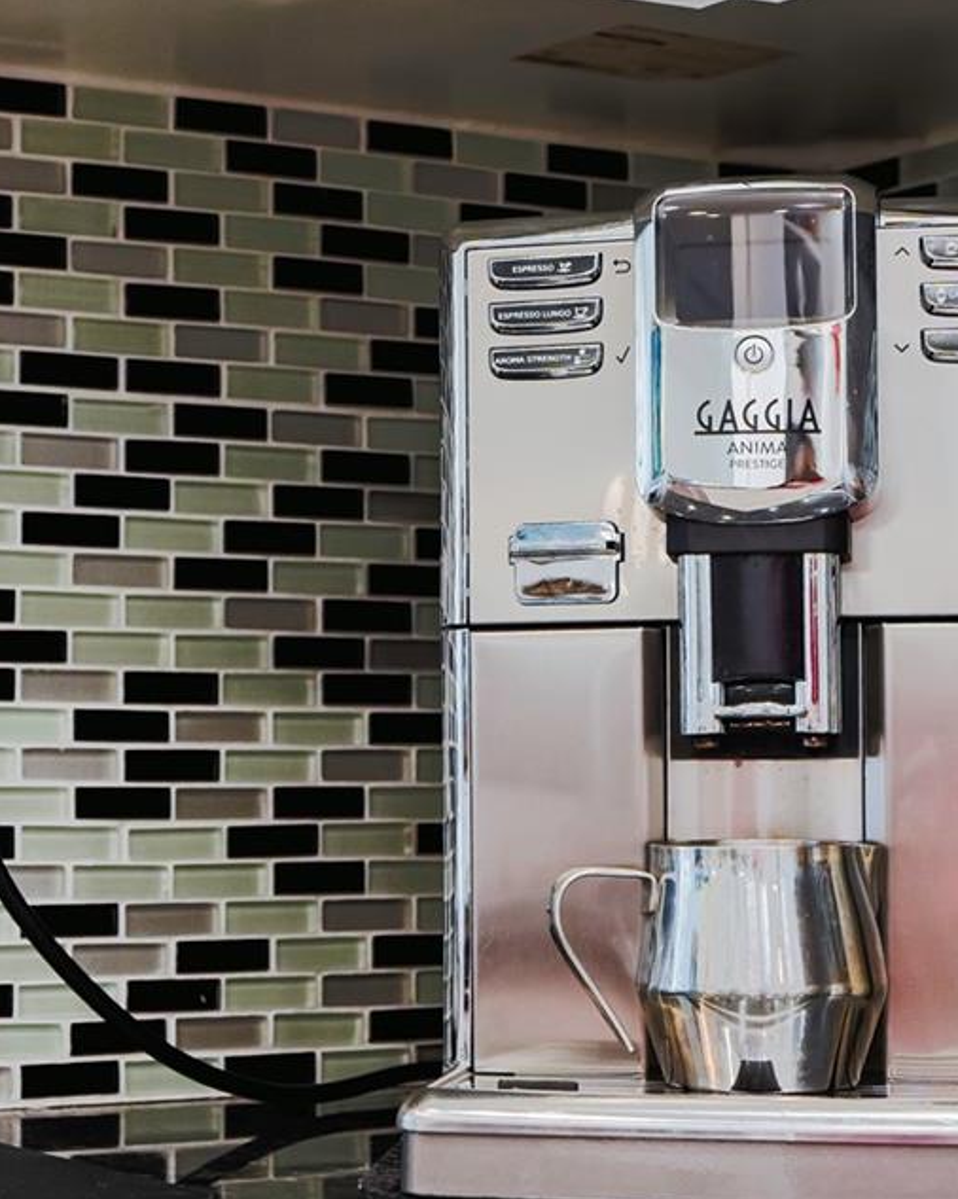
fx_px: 2943
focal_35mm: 83
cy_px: 638
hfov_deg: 18.0
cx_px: -6
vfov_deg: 23.0
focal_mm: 35
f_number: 5
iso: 640
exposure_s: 1/800
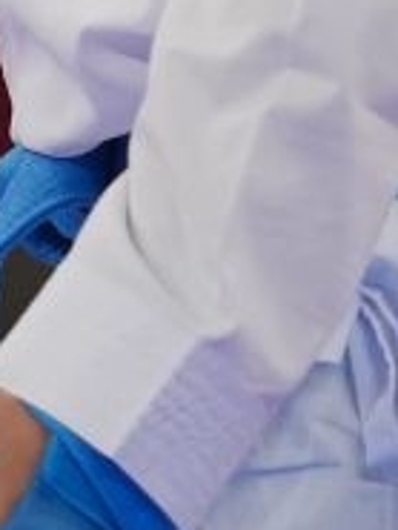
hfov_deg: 0.5
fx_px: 43043
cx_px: -504
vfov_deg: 0.7
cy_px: -954
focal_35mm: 2811
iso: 500
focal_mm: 200
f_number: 2.8
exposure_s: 1/1000
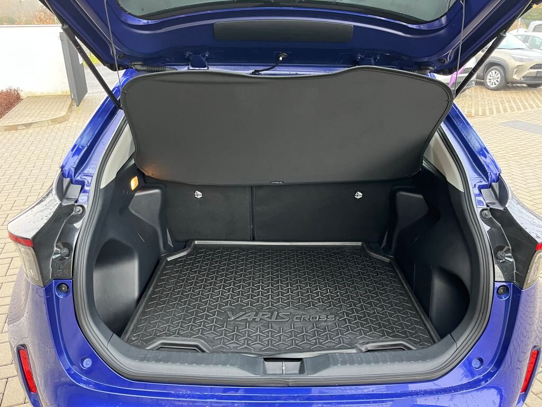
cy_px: 204
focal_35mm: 26
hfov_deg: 67.3
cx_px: 271
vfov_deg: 53.1
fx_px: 407
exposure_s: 1/60
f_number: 1.6
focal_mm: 5.1
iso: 400
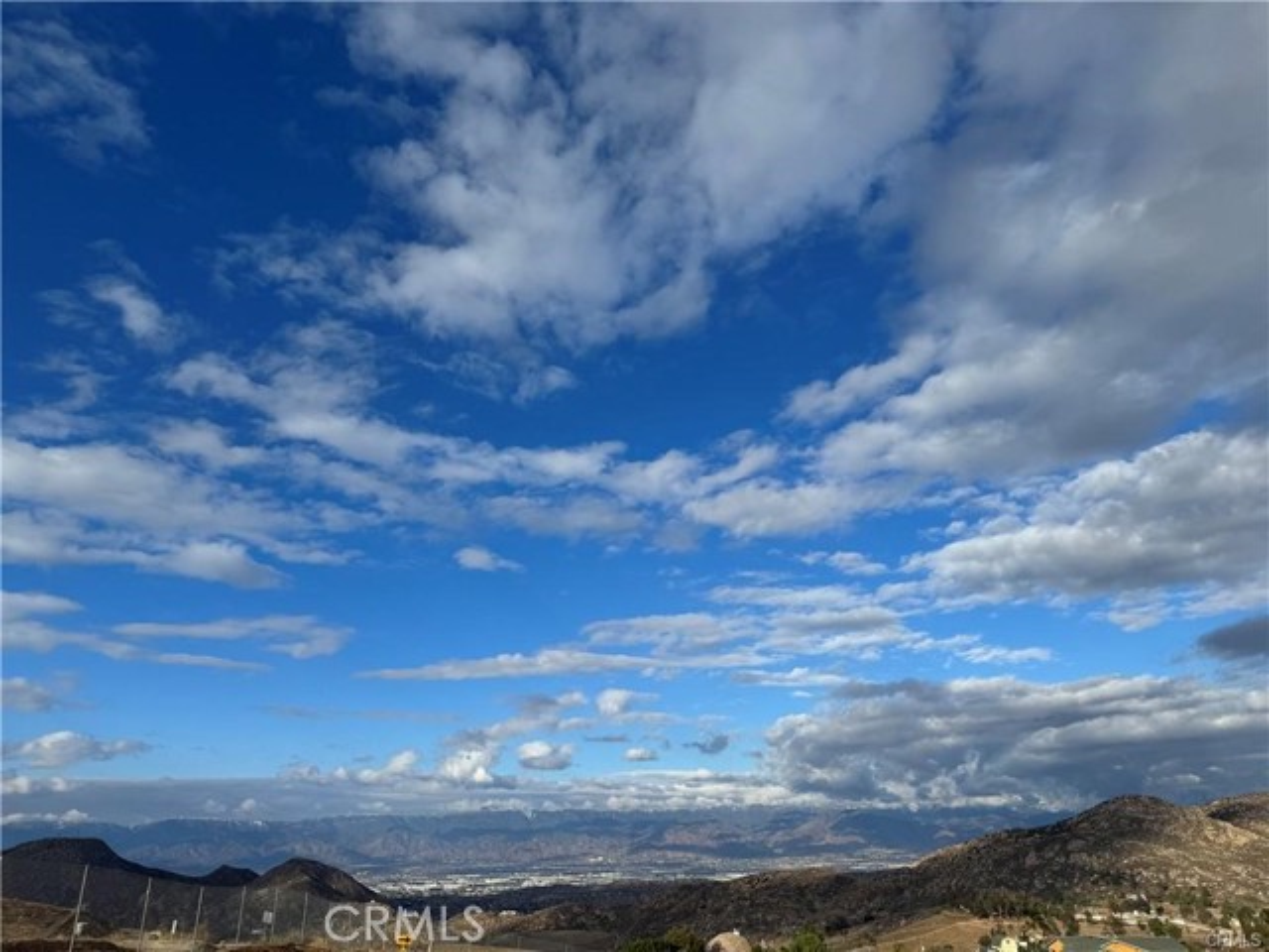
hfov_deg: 71.6
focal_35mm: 24
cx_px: 634
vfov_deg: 56.8
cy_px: 476
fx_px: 880
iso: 80
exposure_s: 1/7092
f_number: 1.78
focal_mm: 6.76
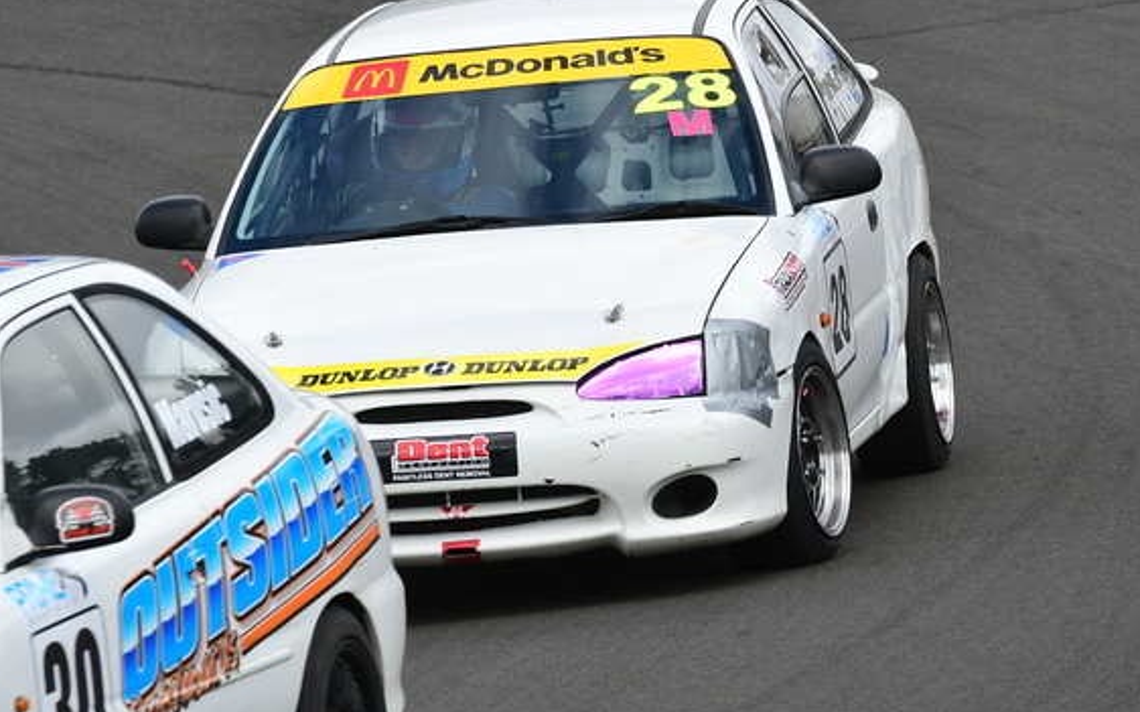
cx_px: 611
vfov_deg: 2.2
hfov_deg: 3.5
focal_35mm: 609
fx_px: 18917
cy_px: 271
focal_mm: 280
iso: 640
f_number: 10
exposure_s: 1/640
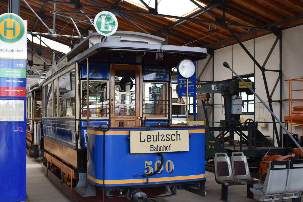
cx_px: 130
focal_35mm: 42
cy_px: 108
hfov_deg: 46.3
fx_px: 354
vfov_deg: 31.9
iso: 400
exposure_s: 1/160
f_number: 6.3
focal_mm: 22
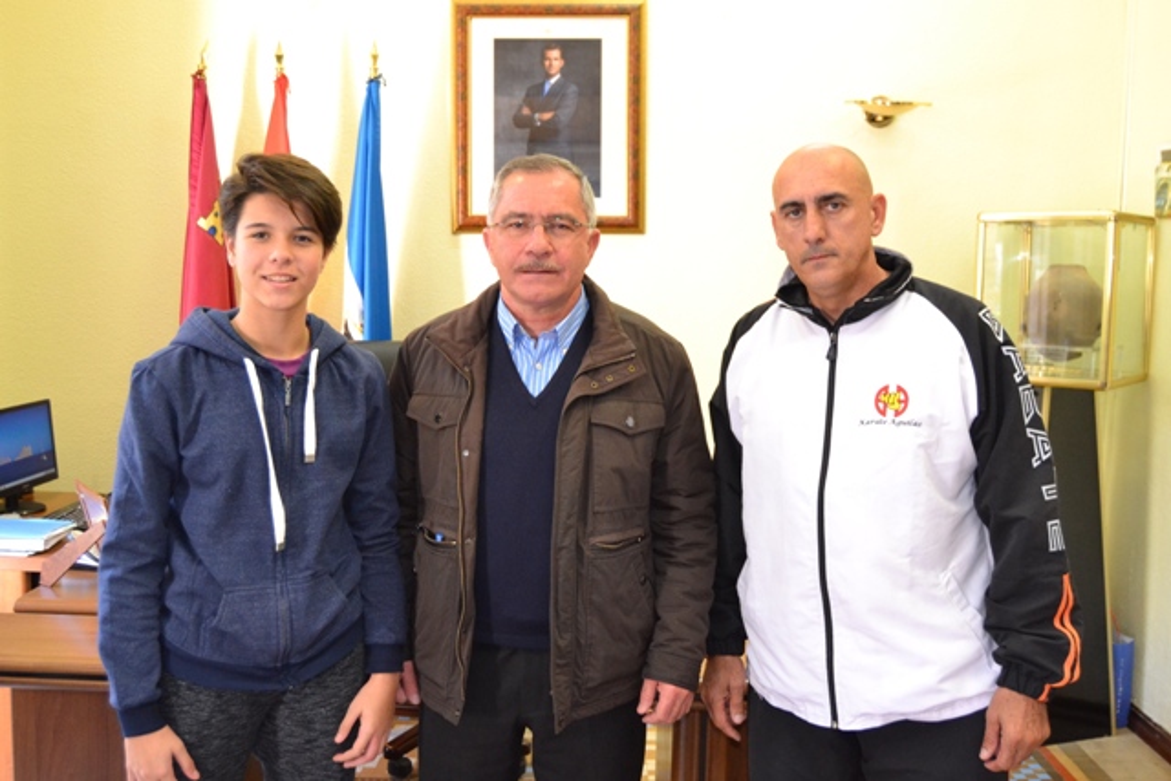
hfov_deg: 55.1
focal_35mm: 34
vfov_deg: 38.4
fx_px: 1122
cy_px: 390
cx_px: 586
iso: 1800
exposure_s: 1/60
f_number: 3.8
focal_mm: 23
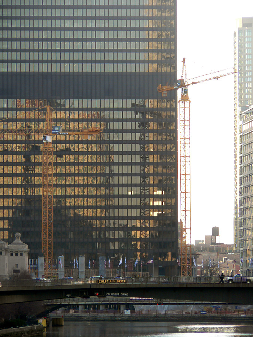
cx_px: 126
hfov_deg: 4.7
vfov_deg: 6.2
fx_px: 3109
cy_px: 168
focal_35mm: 319
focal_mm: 53
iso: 80
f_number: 3.7
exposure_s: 1/125
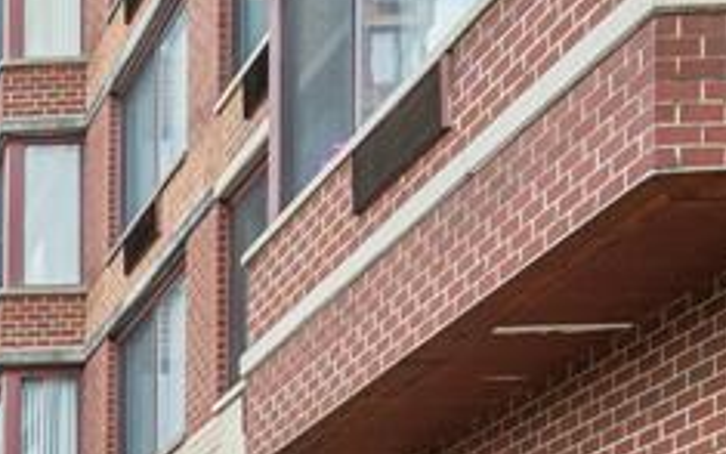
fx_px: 1405
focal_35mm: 71
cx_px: -541
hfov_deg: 21.0
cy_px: 831
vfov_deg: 15.6
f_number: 8
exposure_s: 1/100
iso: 400
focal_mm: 16
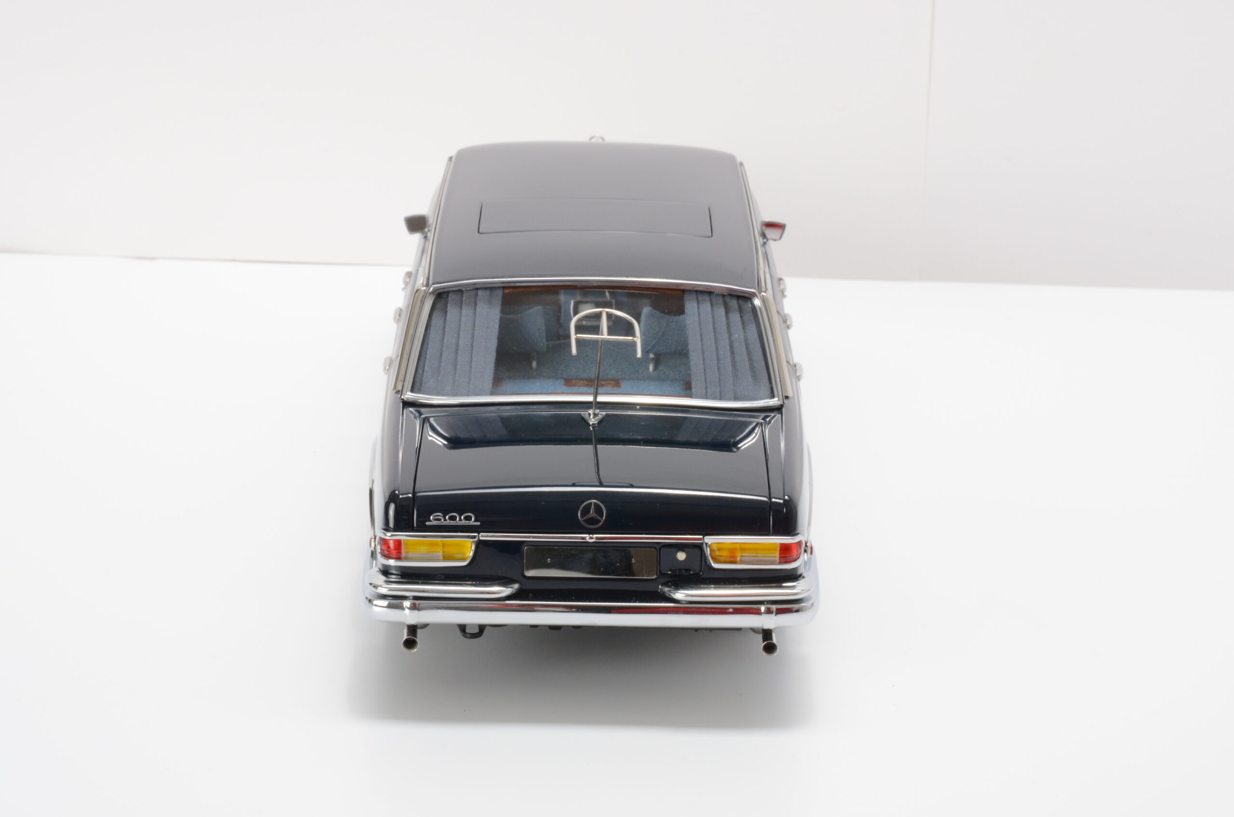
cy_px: 408
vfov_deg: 13.0
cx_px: 617
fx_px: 3592
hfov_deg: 19.5
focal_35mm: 105
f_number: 20
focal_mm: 70
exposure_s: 1/10
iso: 500
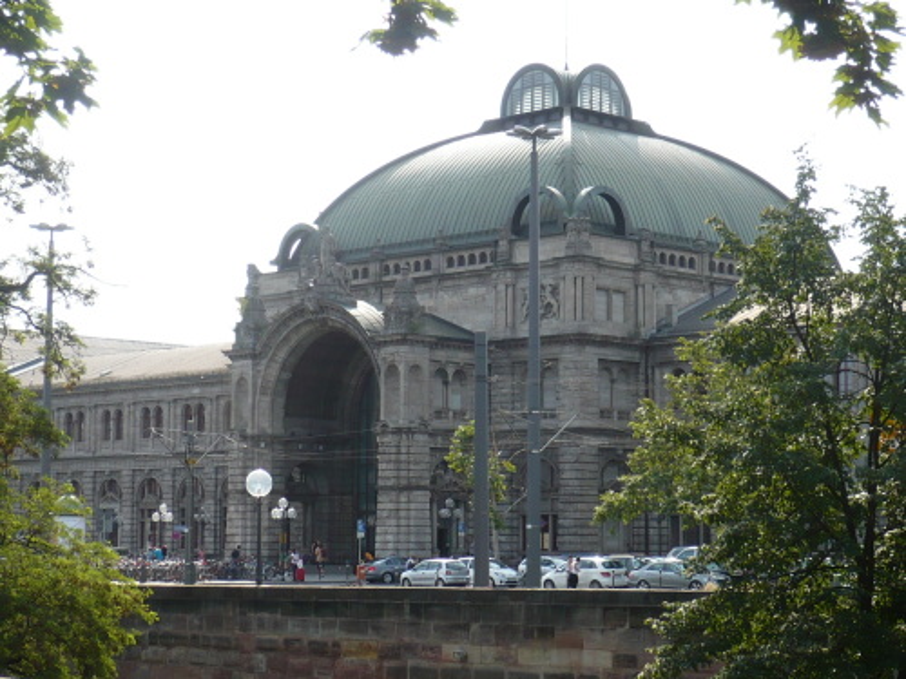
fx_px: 2251
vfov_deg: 17.2
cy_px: 340
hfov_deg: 22.8
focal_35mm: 86
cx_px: 453
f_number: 3.8
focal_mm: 10.4
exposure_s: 1/400
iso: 100
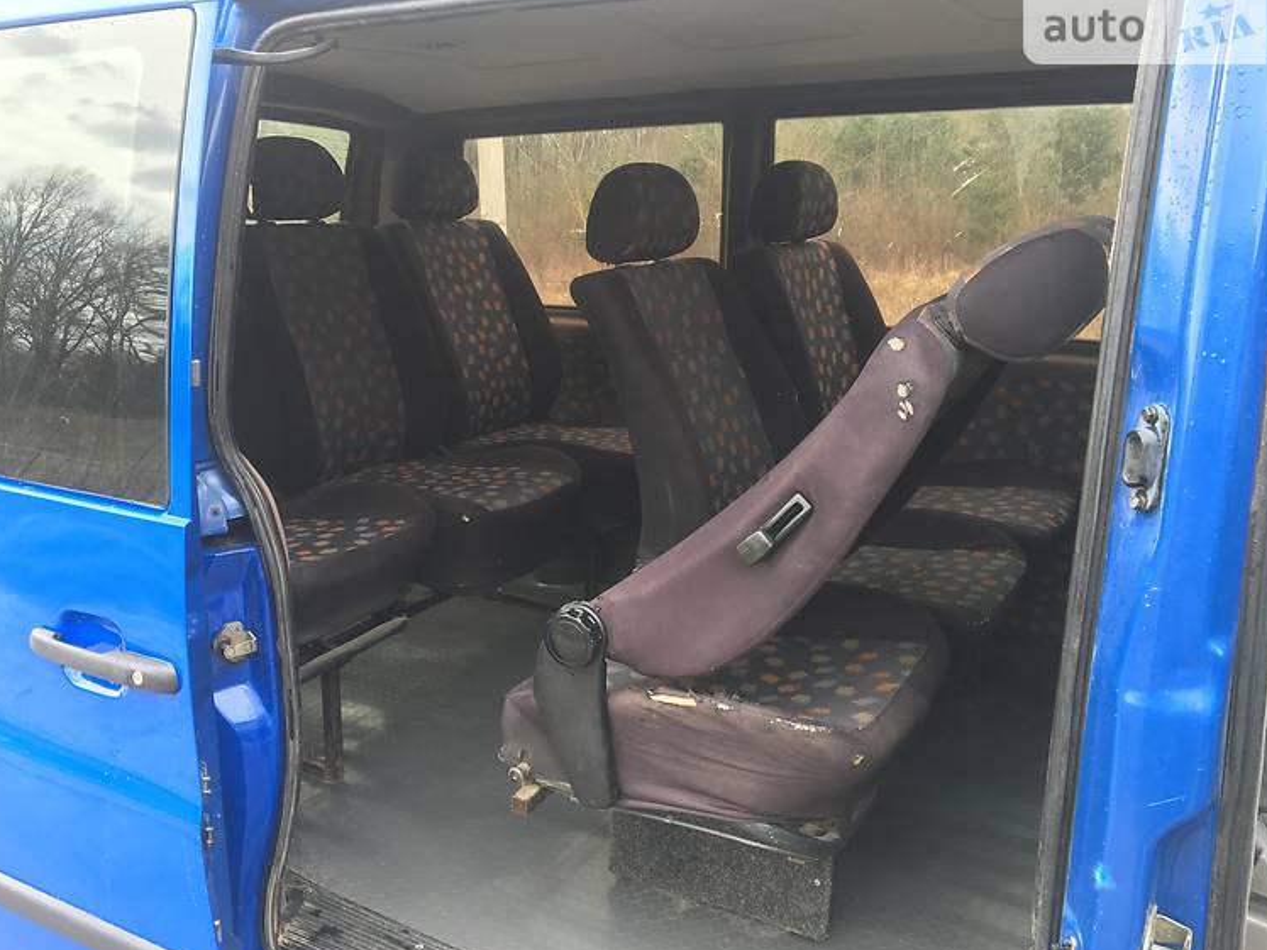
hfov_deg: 58.3
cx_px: 615
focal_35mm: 31
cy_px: 479
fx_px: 1135
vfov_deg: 45.4
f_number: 2.2
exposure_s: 1/100
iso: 32
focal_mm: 4.2
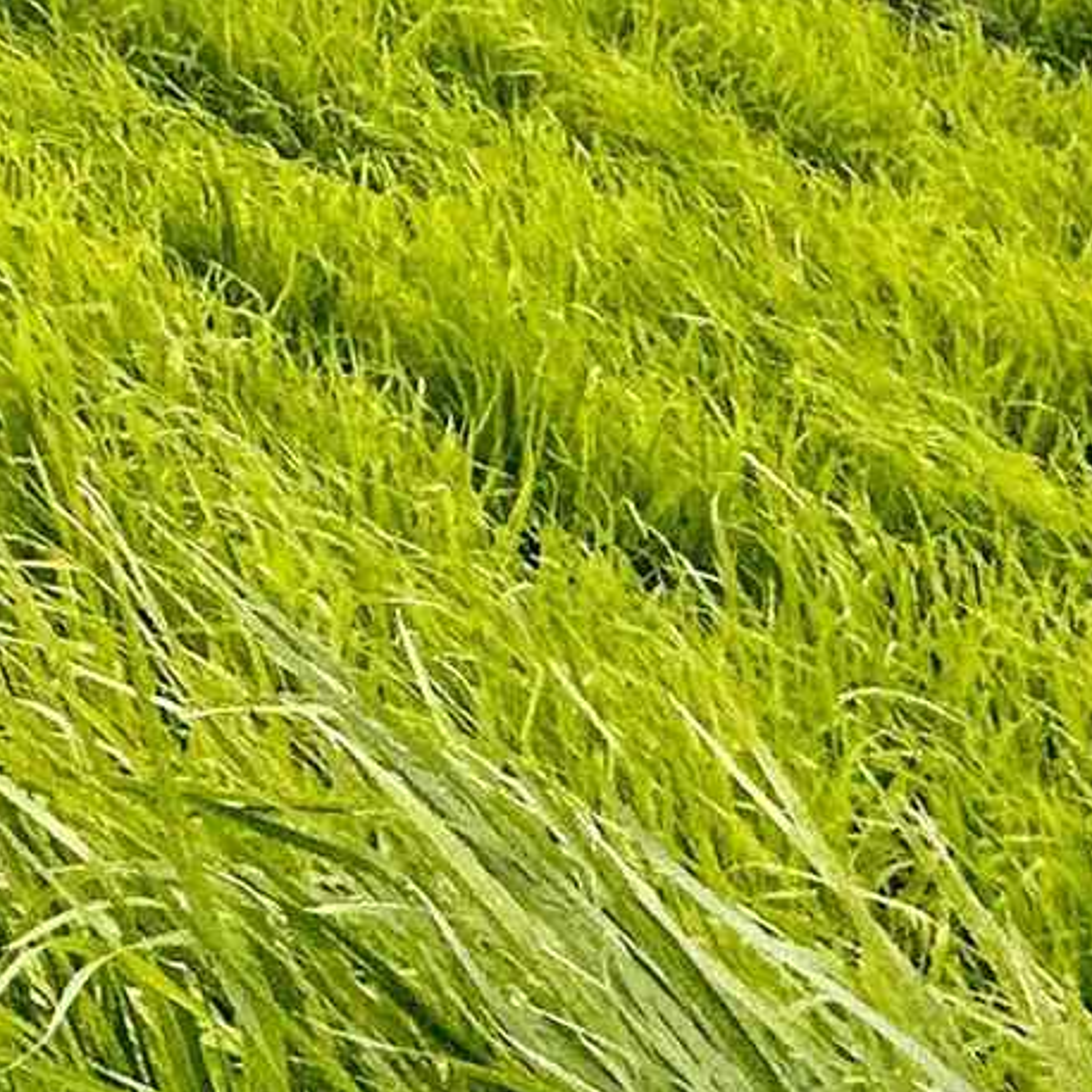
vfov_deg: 16.1
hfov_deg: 15.3
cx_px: -1285
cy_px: -1111
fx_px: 2962
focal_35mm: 83
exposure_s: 1/4464
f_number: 2.2
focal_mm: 2.22
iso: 50
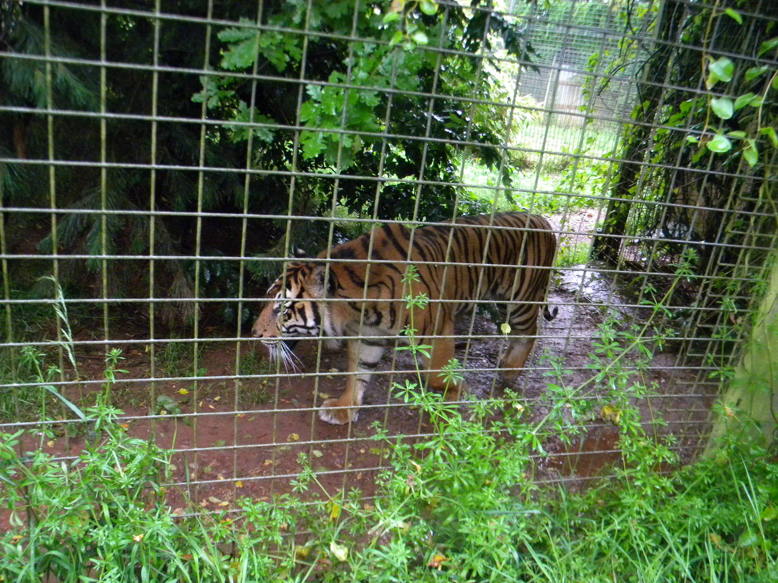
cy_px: 292
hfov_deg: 63.4
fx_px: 629
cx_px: 389
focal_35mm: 28
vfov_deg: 49.7
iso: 633
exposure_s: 1/140
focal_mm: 5
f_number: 3.5
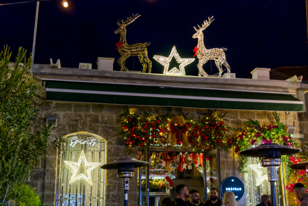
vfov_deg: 29.9
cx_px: 154
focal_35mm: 45
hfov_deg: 43.6
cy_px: 103
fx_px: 385
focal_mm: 30
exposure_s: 1/160
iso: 2000
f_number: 2
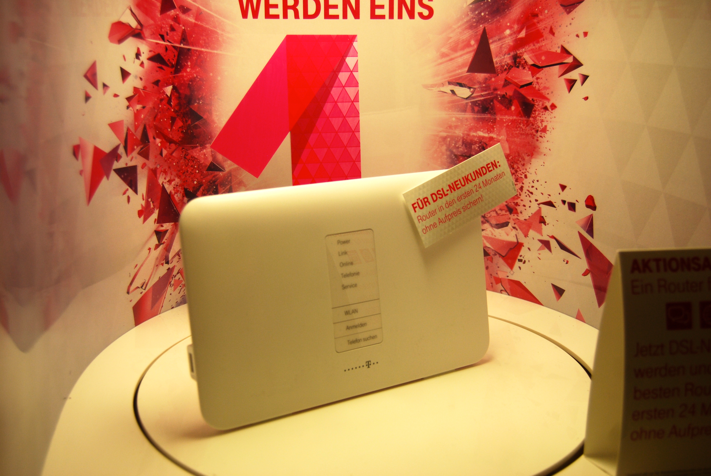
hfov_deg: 49.5
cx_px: 356
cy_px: 238
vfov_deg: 34.3
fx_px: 771
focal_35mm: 39
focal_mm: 26
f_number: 5
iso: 200
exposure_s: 1/100
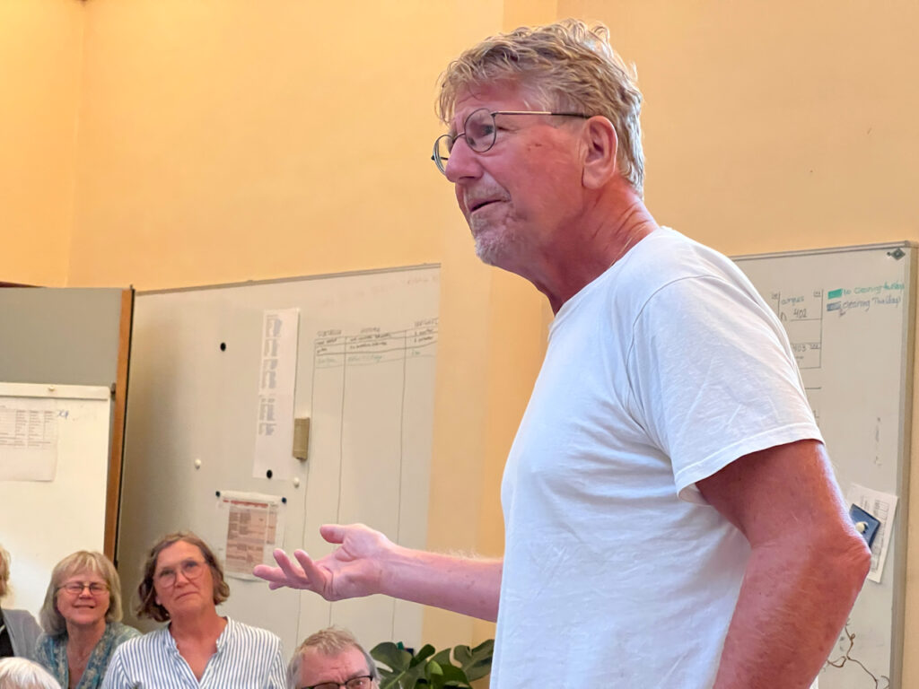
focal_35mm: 77
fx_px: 2044
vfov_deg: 19.1
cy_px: 344
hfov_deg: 25.3
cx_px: 460
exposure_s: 1/50
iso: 800
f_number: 2.8
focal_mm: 9
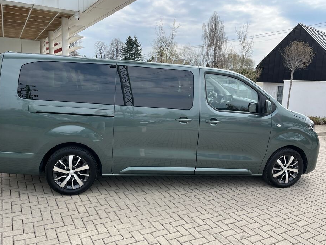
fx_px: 273
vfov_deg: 48.2
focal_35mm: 29
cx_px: 157
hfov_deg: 61.6
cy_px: 121
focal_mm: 5.1
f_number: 1.6
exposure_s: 1/1672
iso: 50
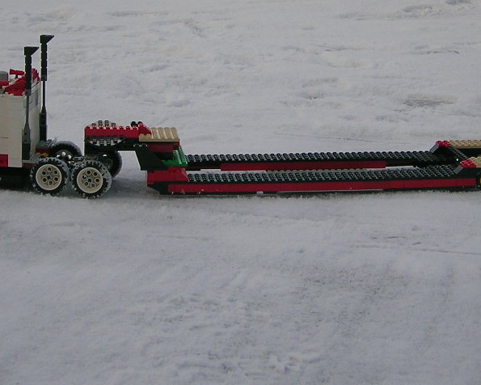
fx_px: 1267
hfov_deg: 21.5
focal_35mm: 89
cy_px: 126
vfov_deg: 17.2
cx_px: 238
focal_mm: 8
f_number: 3.2
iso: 50
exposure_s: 1/383
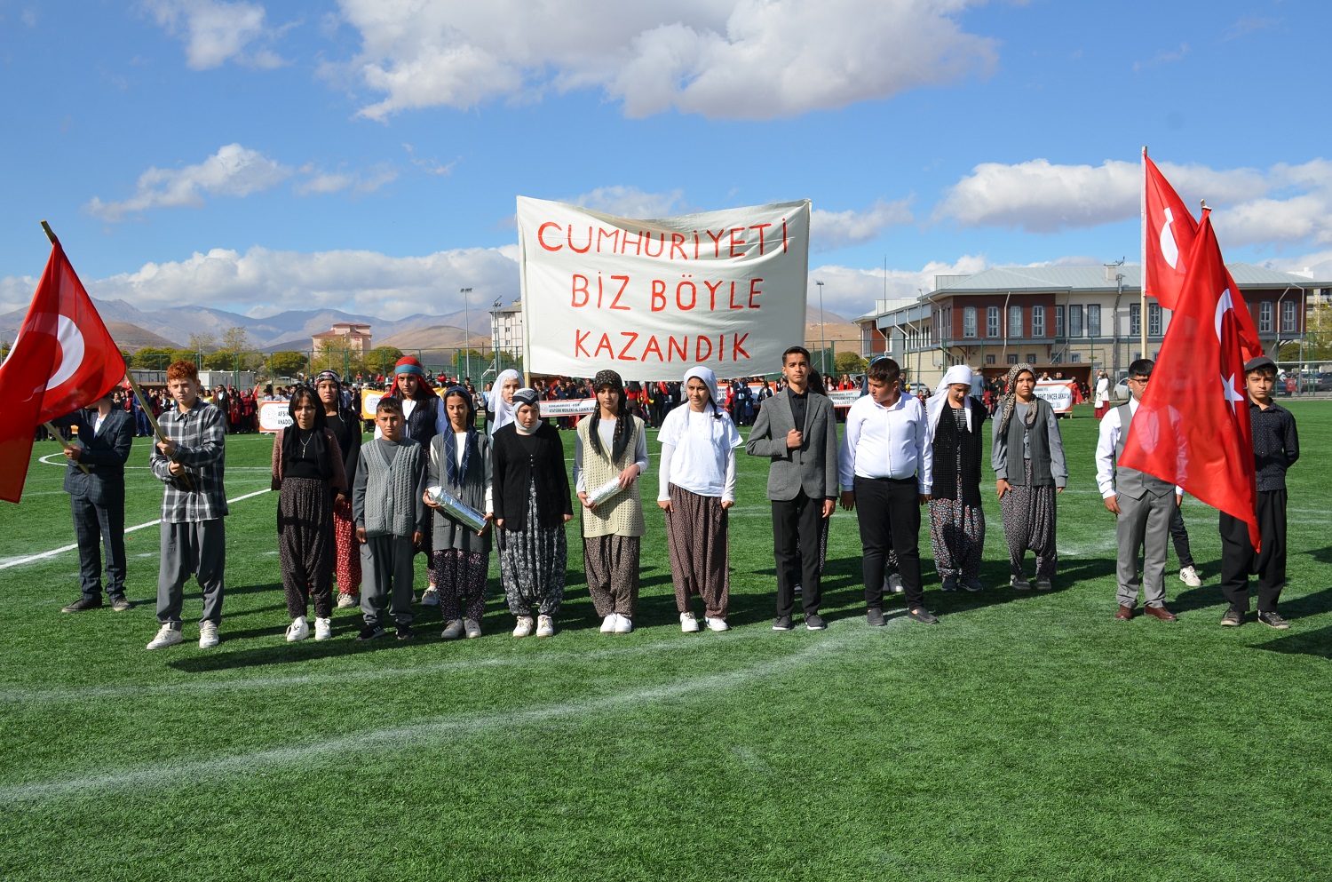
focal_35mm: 34
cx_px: 666
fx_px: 1274
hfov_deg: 55.2
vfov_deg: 38.2
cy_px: 441
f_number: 8
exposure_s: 1/250
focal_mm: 23
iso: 100
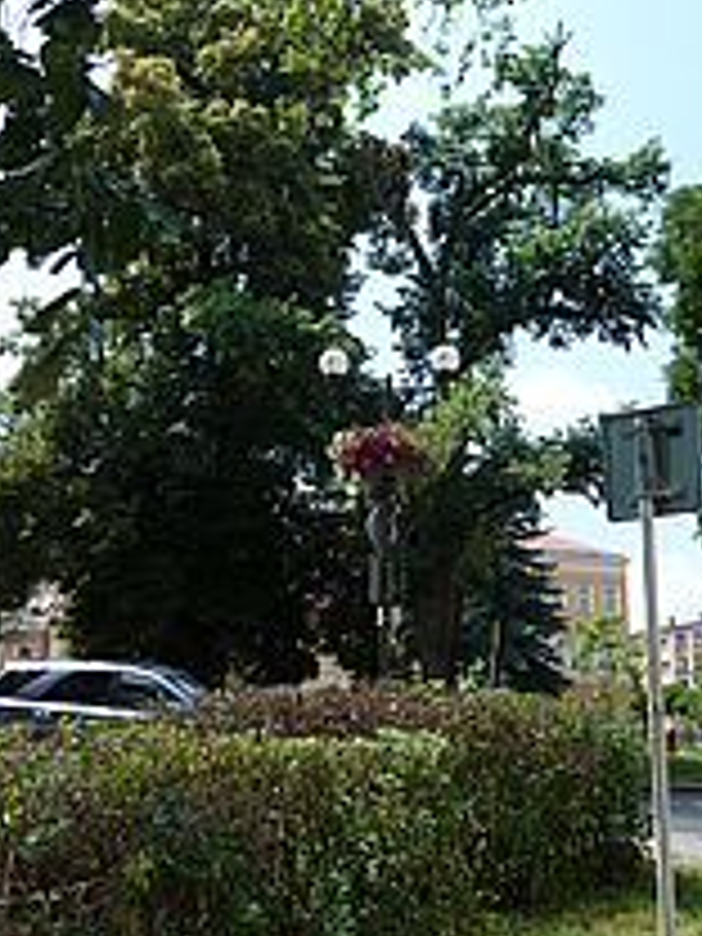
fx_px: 1298
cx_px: 405
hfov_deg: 30.2
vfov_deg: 39.1
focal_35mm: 48
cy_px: 297
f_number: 4
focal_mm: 4.1
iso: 80
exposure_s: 1/400
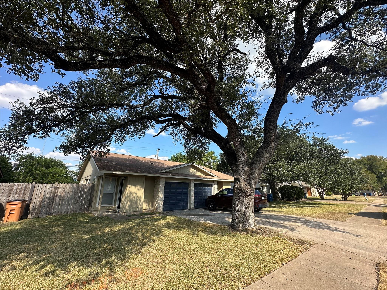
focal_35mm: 14
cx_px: 194
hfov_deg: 102.1
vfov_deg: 85.7
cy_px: 145
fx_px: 157
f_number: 2.2
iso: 40
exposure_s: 1/824
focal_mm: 2.22
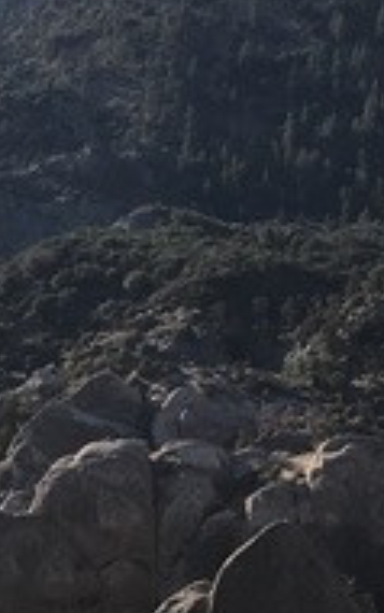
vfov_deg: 12.4
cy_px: 678
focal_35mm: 166
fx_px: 2775
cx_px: -471
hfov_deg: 7.5
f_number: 2.2
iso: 25
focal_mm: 4.15
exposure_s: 1/1603
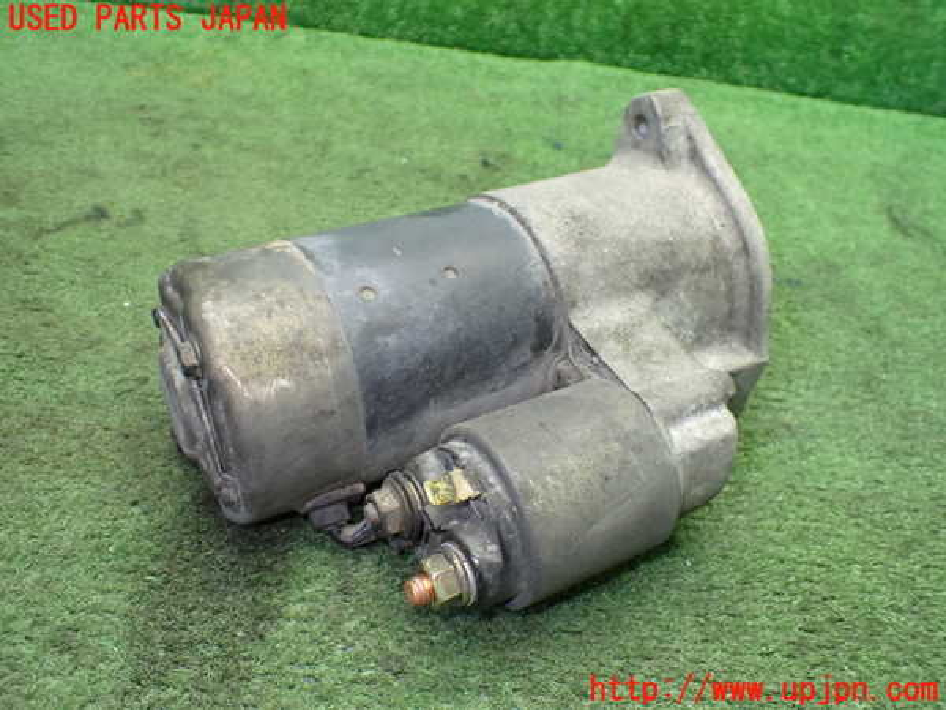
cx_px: 473
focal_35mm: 30
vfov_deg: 46.8
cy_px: 355
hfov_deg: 60.0
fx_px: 820
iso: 800
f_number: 2.3
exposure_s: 1/100
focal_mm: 5.4
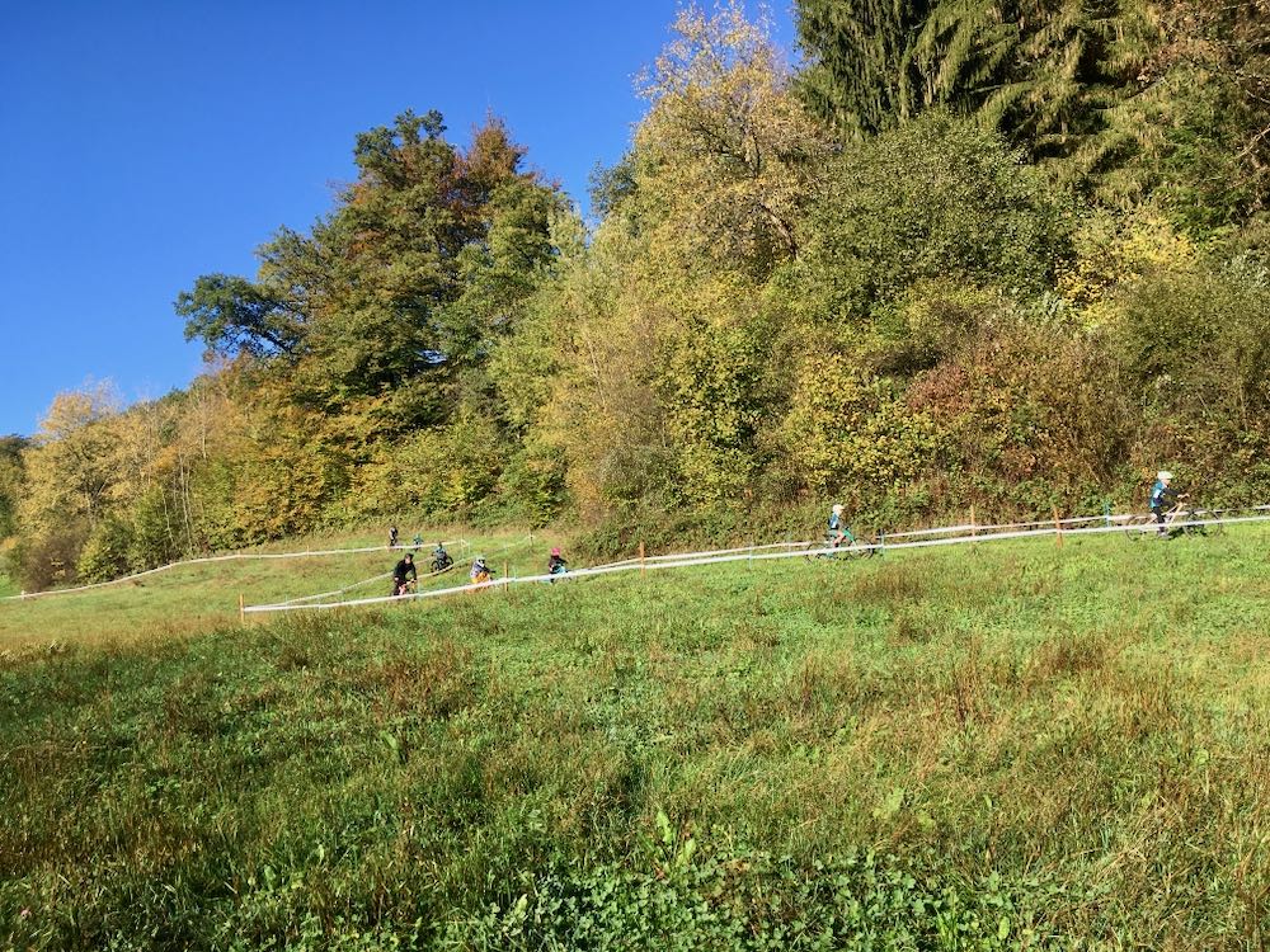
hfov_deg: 61.7
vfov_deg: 48.2
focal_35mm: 29
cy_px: 476
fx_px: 1064
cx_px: 635
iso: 25
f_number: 2.2
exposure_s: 1/705
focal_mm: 4.15
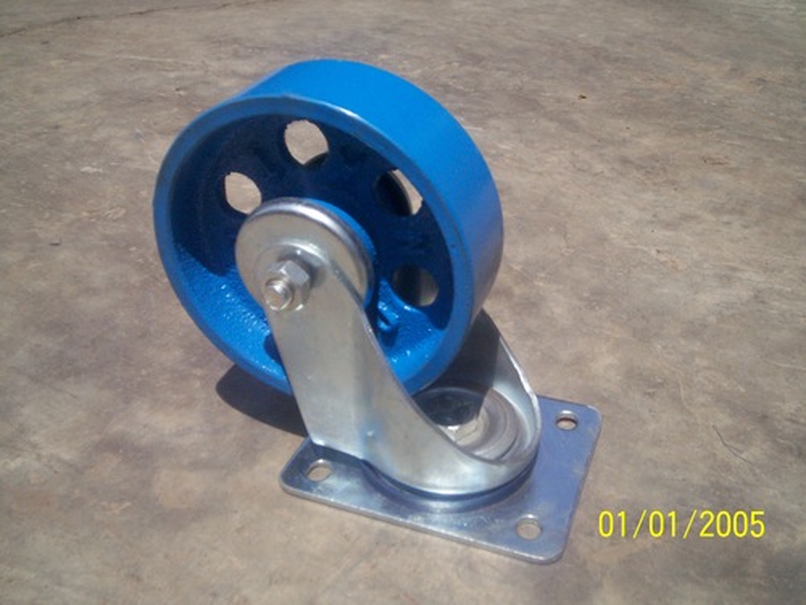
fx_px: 838
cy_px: 302
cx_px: 403
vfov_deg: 39.7
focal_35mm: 36
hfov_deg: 51.4
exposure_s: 1/850
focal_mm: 5.9
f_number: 4.5
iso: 100
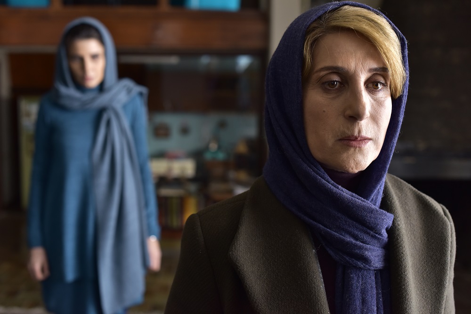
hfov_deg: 39.6
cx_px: 236
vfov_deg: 27.0
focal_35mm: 50
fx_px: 654
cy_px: 157
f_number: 4
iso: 800
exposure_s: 1/80
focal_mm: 50
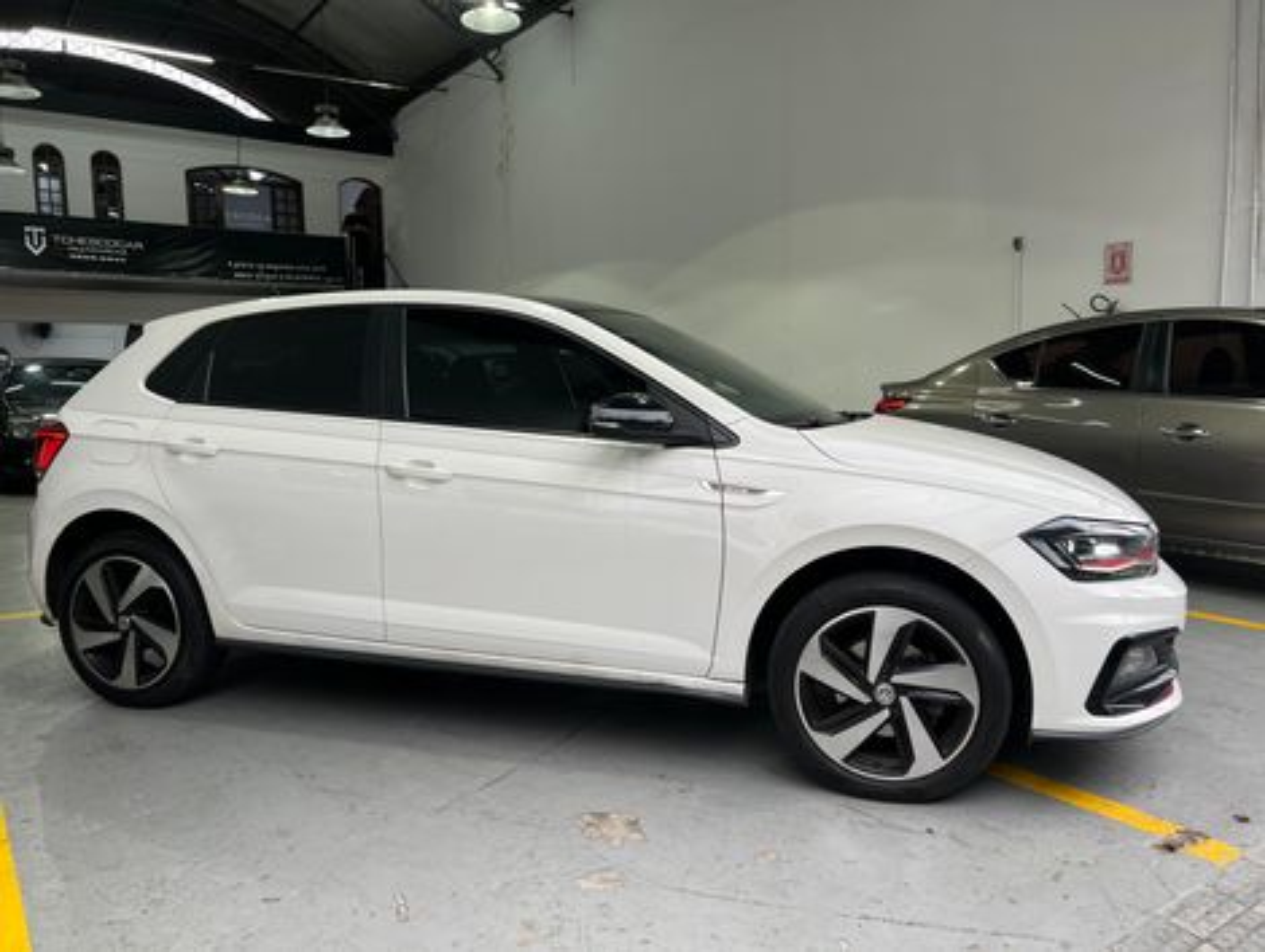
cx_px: 632
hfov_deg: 67.2
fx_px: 952
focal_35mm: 26
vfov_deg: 53.2
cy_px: 476
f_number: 1.5
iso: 50
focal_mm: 5.7
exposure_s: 1/120
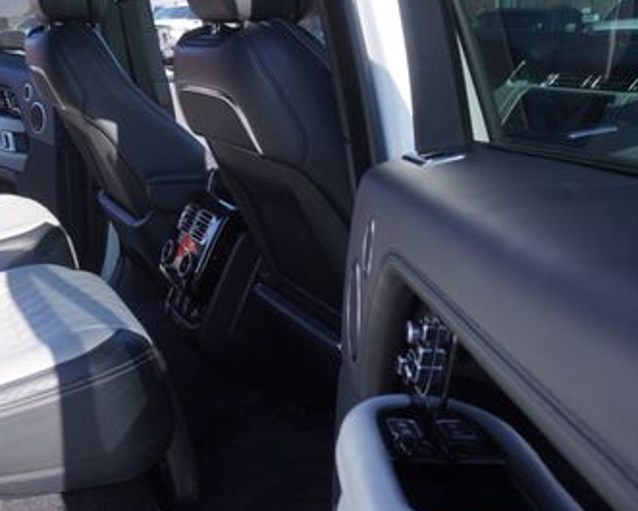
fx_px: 926
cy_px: 204
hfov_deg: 35.5
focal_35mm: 49
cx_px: 50
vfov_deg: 30.8
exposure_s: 1/160
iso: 100
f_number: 6.3
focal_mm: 18
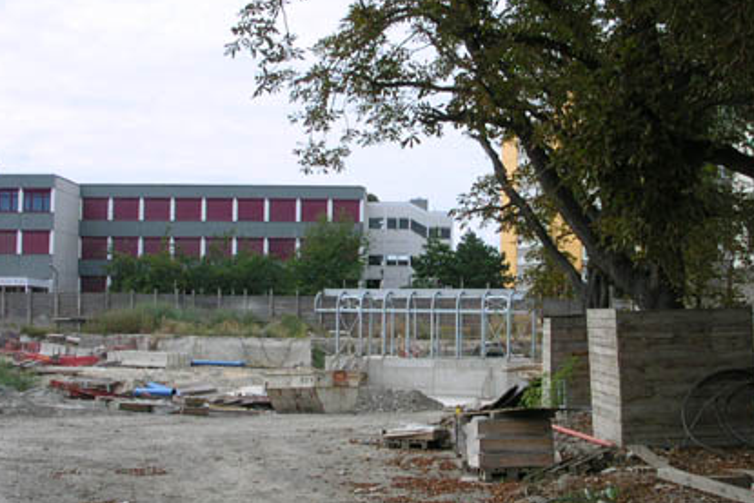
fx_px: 1068
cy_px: 306
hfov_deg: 38.8
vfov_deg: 26.4
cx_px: 418
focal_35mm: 51
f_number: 4.5
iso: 100
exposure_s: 1/322
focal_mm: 5.6
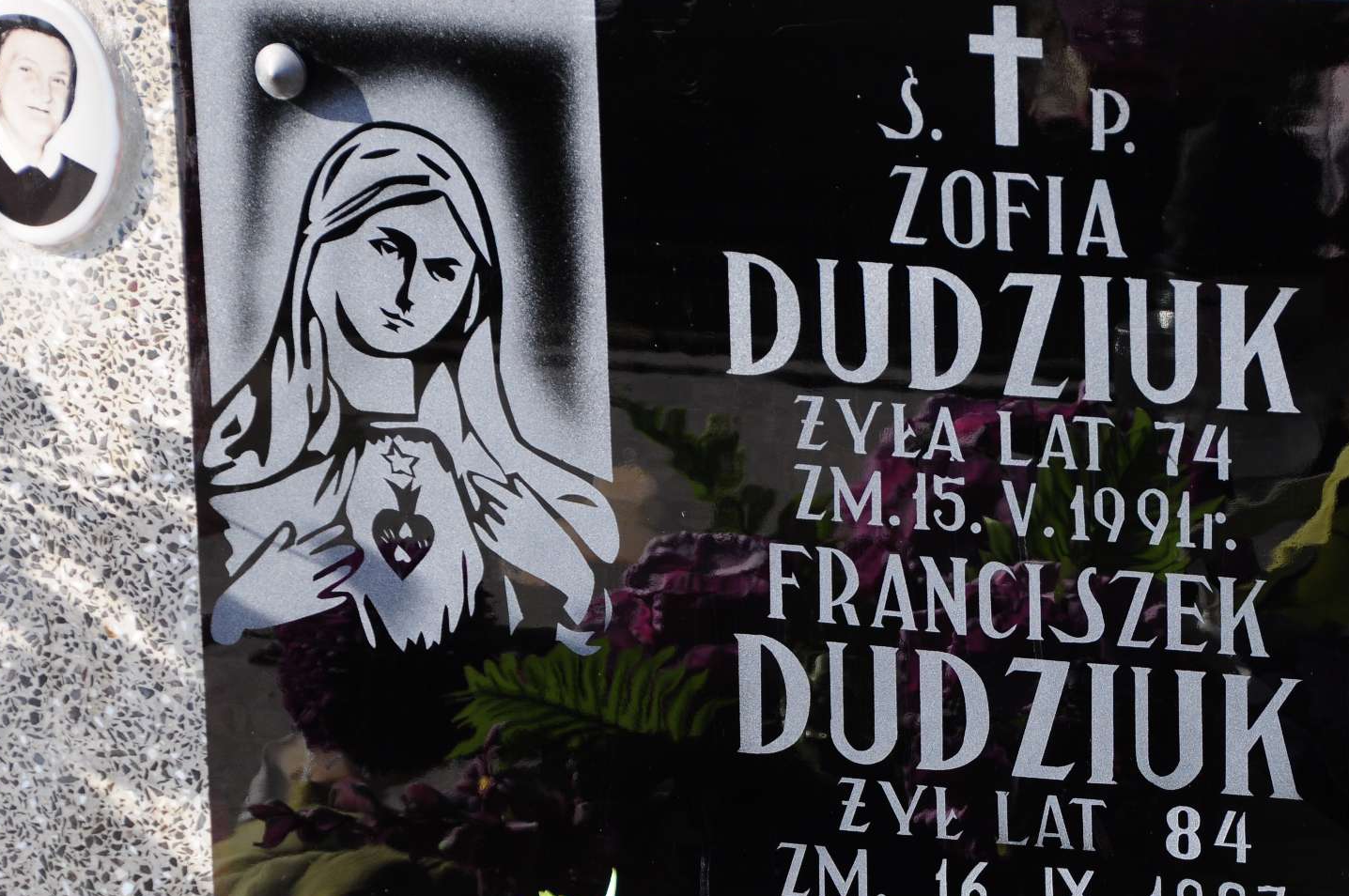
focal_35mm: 213
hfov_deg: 9.7
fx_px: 7963
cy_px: 526
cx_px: 965
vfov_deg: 6.4
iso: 200
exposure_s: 1/200
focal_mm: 95
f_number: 7.1
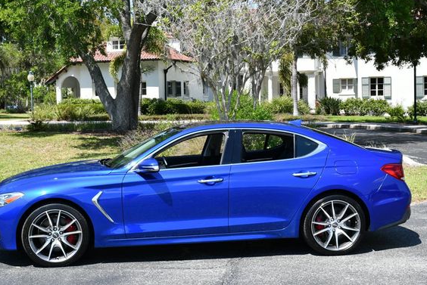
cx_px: 192
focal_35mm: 59
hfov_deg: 33.9
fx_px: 700
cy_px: 139
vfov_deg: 23.0
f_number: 8
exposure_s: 1/250
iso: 160
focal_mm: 26
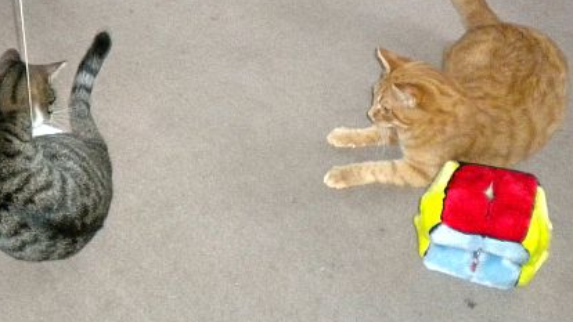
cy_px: 94
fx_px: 1048
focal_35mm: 69
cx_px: 165
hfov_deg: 30.2
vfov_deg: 17.4
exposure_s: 1/30
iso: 800
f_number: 3.5
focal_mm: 7.4
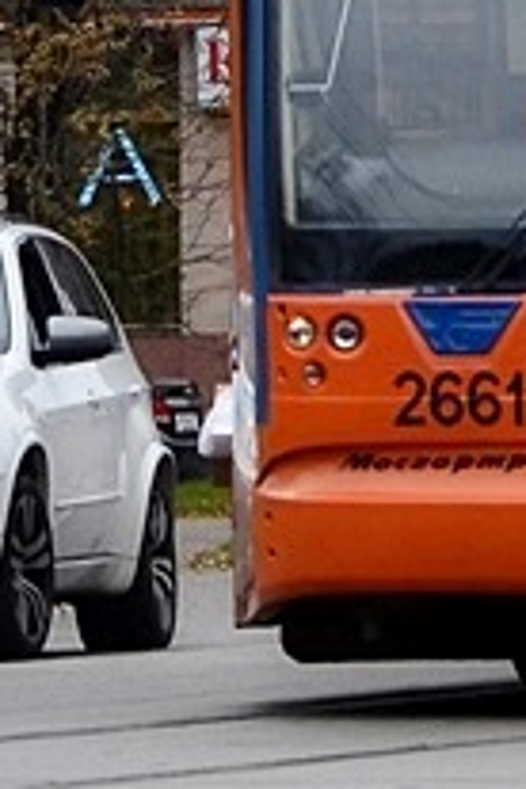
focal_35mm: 607
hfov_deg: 2.3
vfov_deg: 3.4
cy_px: -387
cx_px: 263
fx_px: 13302
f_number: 5.6
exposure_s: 1/640
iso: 320
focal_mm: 70
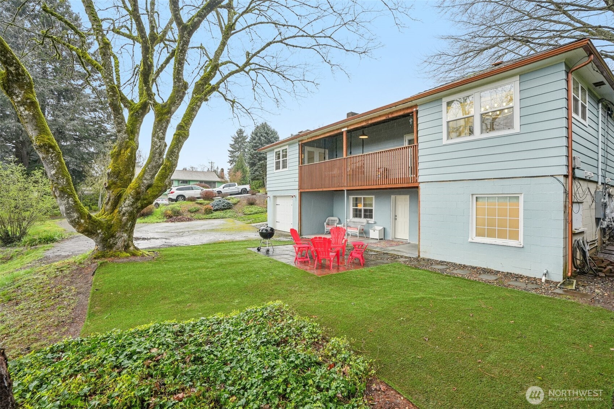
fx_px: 273
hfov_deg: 96.7
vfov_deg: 73.7
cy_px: 204
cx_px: 307
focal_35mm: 16
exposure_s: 1/100
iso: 400
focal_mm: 16
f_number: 8
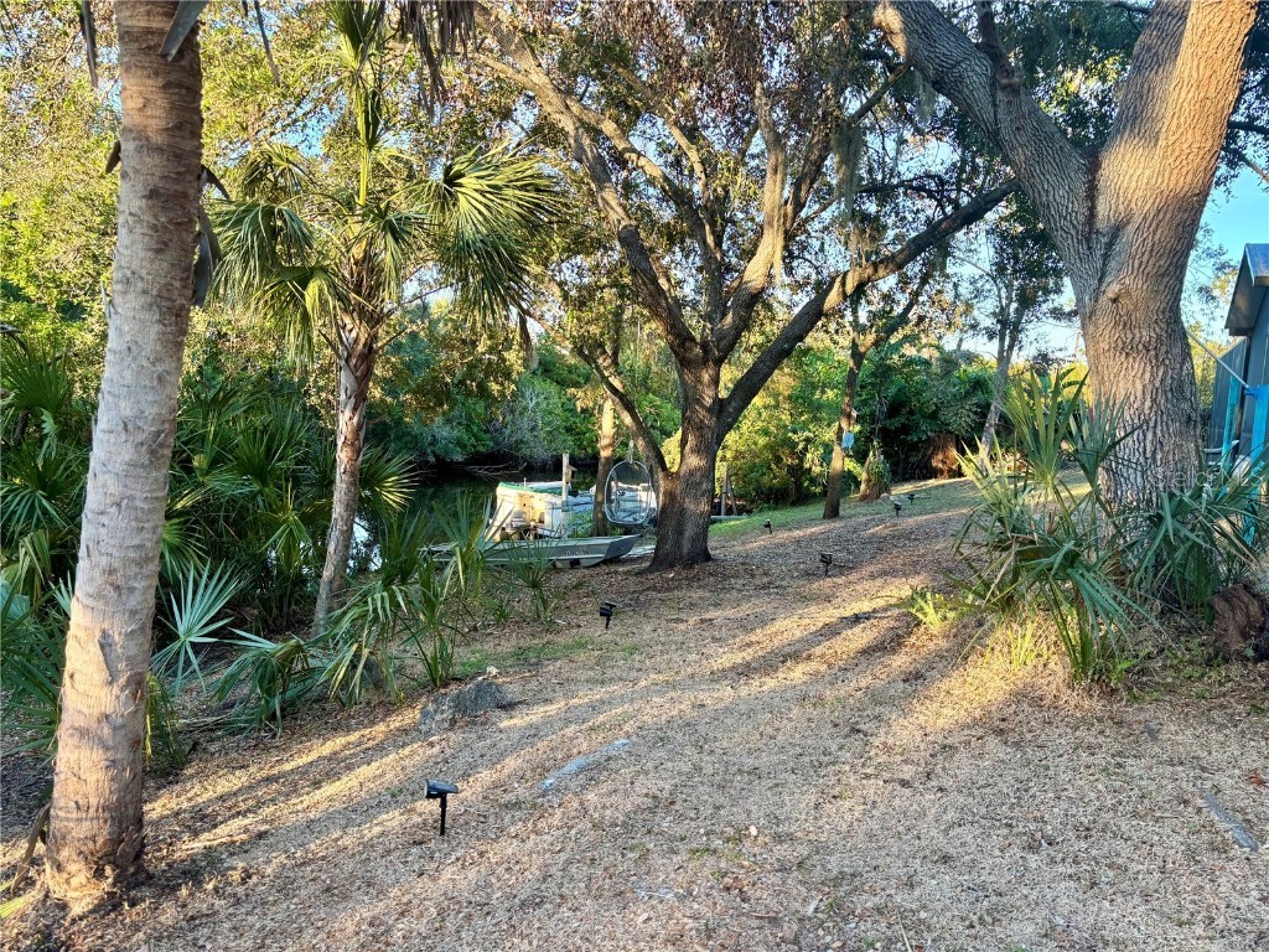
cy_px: 476
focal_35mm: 26
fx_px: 953
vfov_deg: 53.1
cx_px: 634
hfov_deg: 67.3
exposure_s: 1/143
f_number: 1.6
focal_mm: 5.96
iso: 40
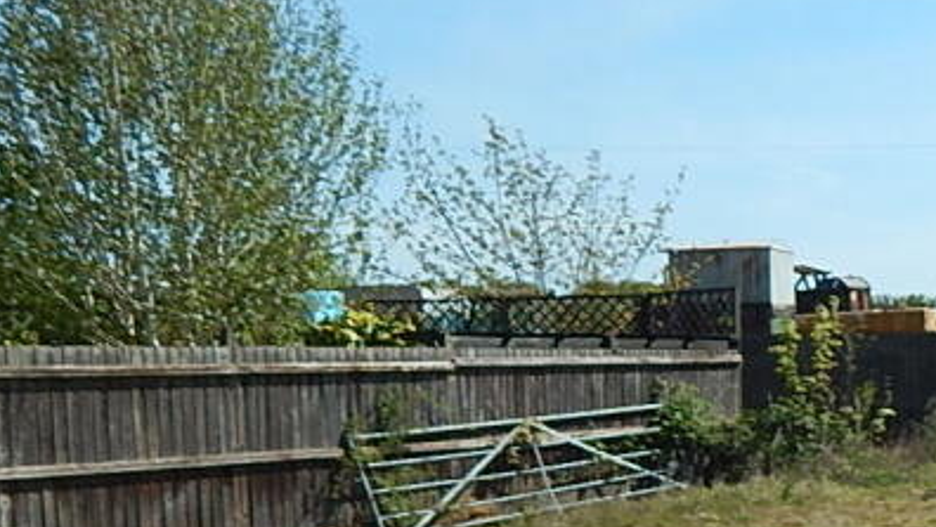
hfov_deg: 30.6
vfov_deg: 19.0
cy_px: 501
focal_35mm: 62
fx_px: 1539
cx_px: 1000
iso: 125
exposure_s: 1/500
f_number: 6
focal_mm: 4
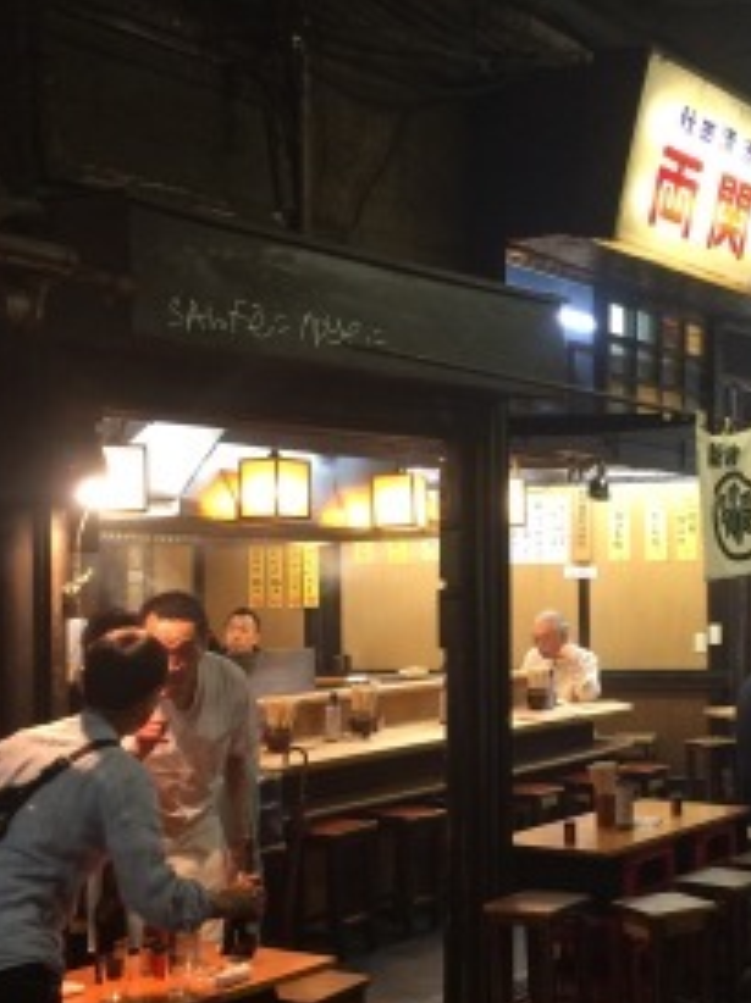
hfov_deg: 27.1
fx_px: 1536
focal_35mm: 53
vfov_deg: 36.1
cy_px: 589
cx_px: 577
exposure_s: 1/30
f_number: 2.2
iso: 160
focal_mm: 4.15
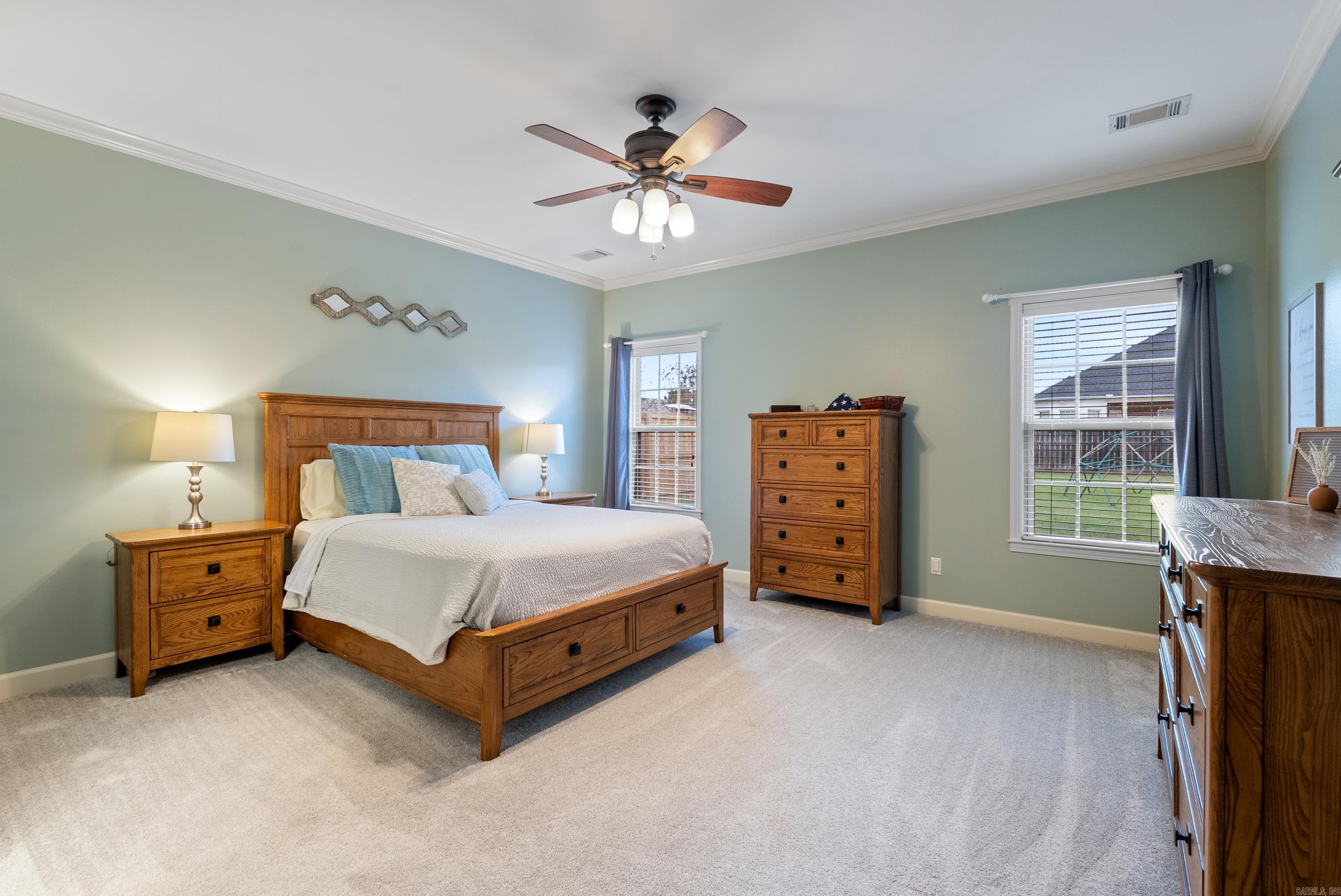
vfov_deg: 73.8
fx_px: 596
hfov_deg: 96.7
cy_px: 448
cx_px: 670
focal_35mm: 16
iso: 250
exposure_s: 1/1.25
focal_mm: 16
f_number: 9
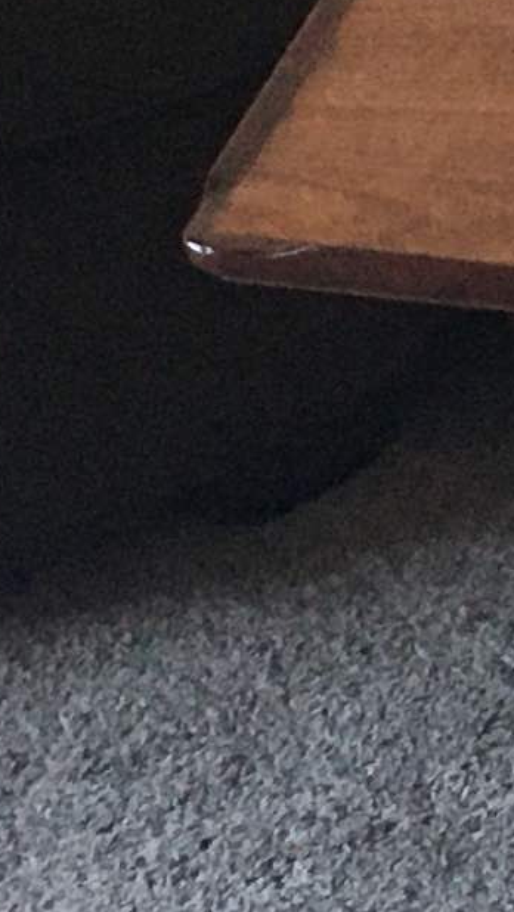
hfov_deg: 5.6
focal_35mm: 206
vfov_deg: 10.1
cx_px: 1372
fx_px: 4987
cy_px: -528
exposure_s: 1/30
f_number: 2.2
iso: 160
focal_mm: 4.15
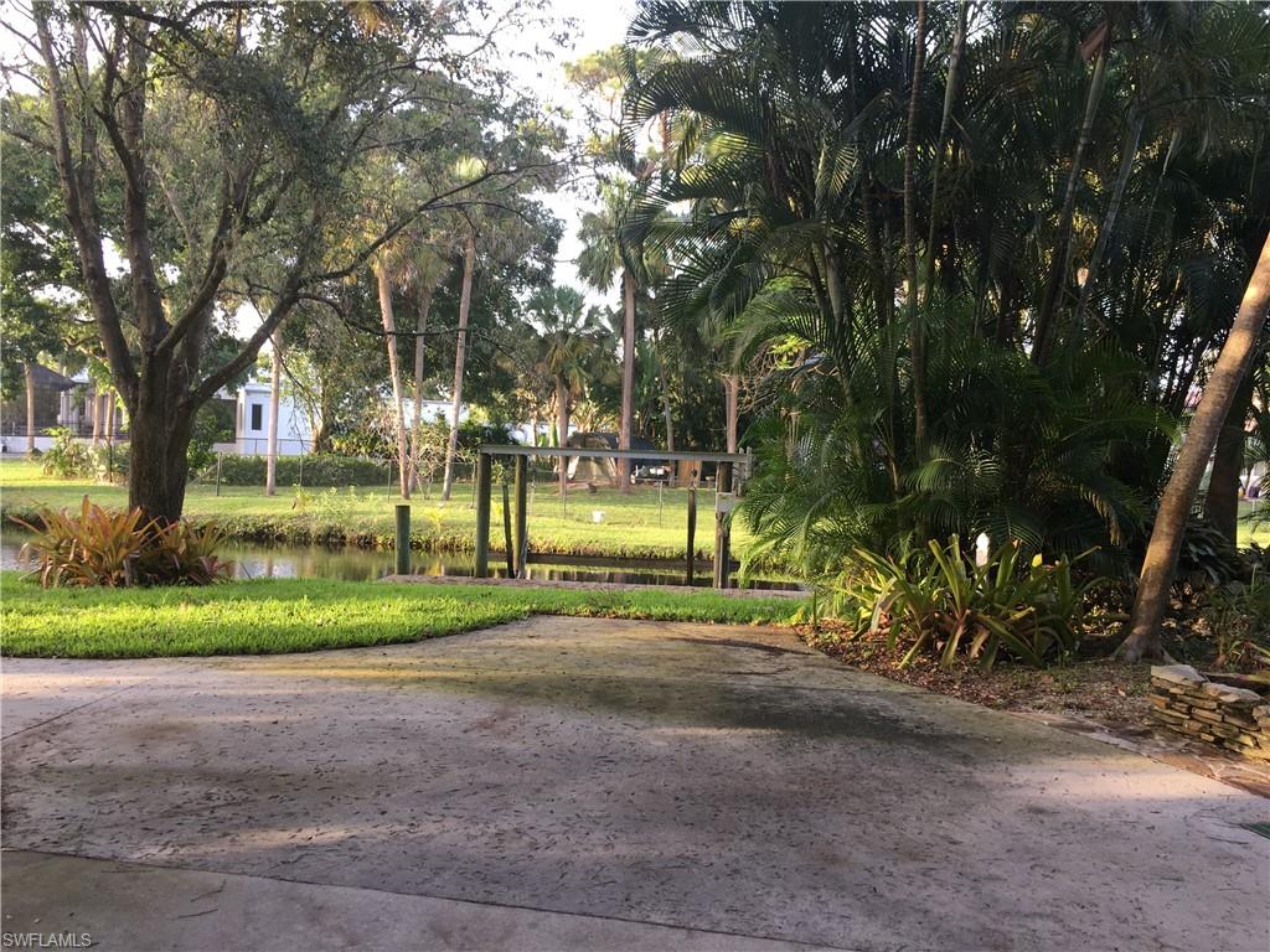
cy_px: 476
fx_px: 1064
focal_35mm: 29
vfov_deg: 48.2
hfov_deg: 61.7
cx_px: 635
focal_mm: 4.15
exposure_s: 1/60
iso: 32
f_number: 2.2
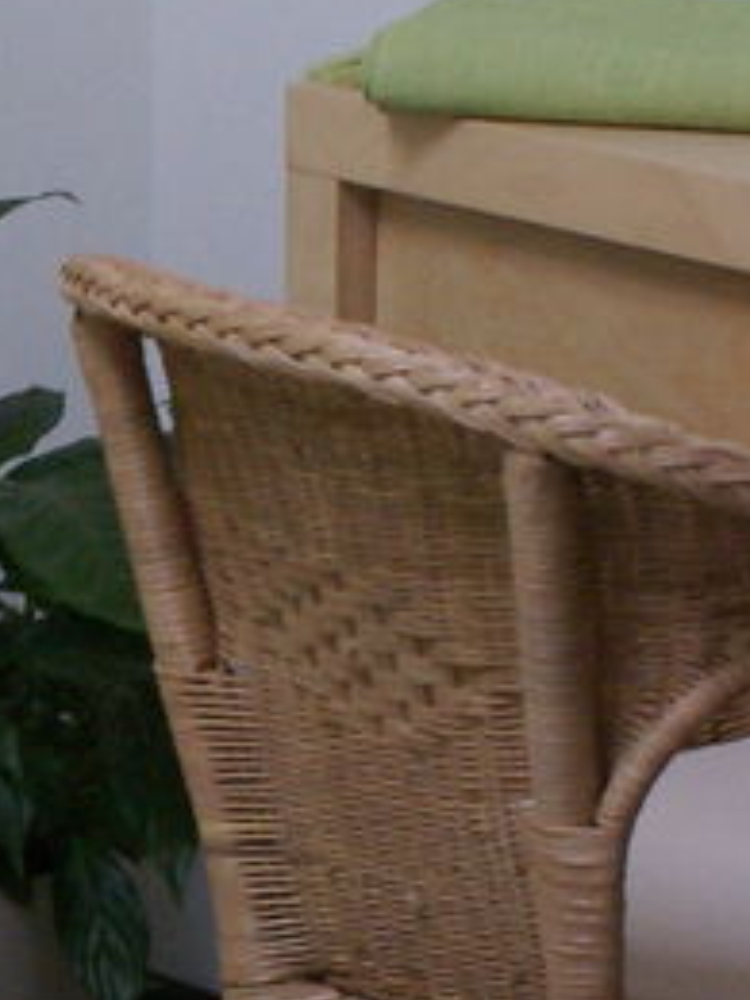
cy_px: 560
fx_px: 7193
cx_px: -408
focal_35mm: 249
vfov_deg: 8.0
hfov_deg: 5.9
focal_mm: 28
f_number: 4.5
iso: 400
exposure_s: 1/40
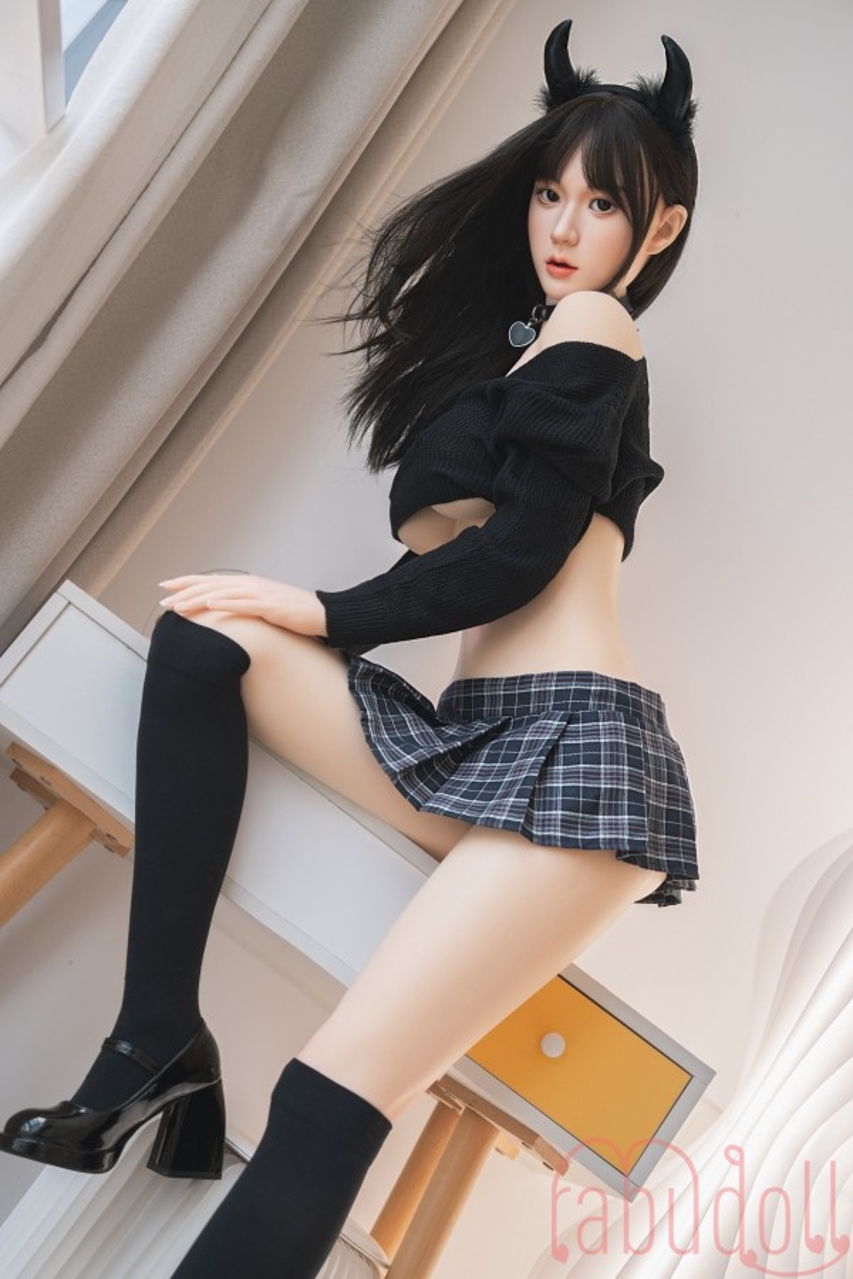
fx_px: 2132
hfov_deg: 22.6
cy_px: 640
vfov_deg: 33.4
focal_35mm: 60
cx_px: 426
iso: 200
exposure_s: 1/125
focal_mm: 60
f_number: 2.8
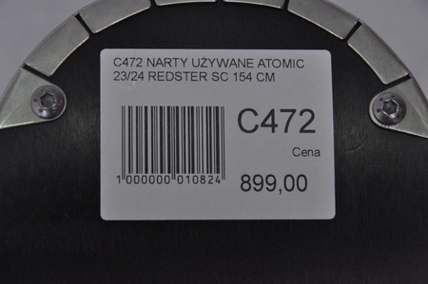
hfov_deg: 13.1
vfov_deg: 8.7
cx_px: 214
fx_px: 1870
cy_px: 142
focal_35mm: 158
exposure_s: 1/125
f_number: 9.5
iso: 3200
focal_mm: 105
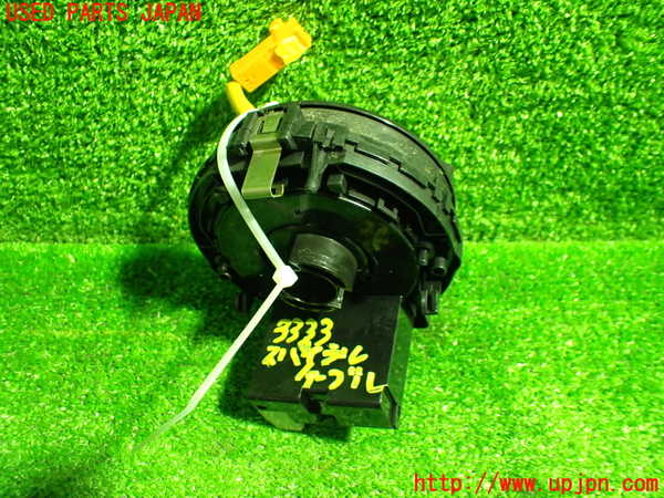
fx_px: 575
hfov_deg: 60.0
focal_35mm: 30
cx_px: 332
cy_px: 249
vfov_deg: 46.8
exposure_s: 1/30
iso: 1000
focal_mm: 5.4
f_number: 2.3
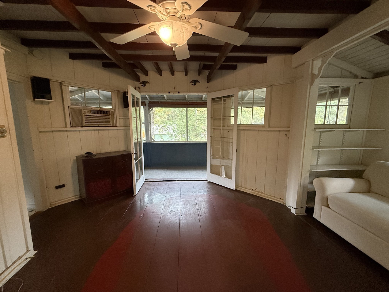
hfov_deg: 102.1
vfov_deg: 85.7
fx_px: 157
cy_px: 146
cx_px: 194
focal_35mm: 14
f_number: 2.2
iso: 500
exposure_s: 1/60
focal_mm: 2.22
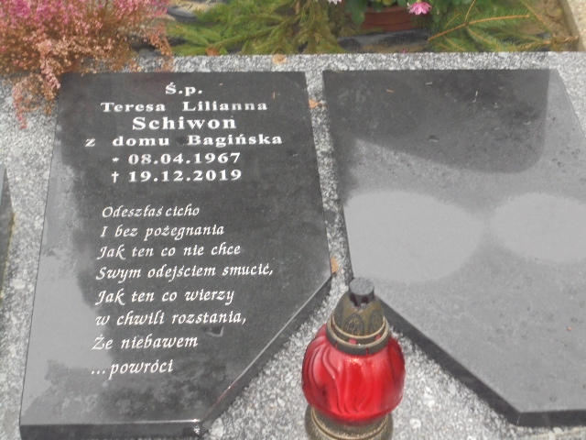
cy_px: 220
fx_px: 1236
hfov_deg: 26.7
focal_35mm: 73
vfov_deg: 20.2
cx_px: 293
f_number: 6.1
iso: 400
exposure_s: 1/30
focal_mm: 13.1
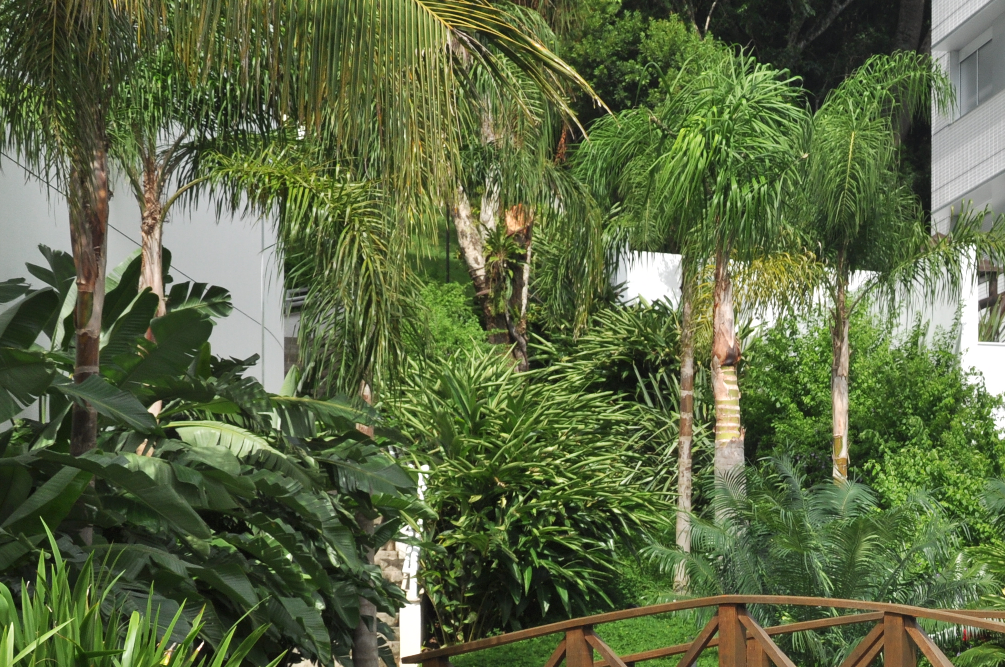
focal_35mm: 99
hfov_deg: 20.2
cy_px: 636
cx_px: 897
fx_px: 2760
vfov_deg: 13.6
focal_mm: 34
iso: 200
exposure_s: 1/125
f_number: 9
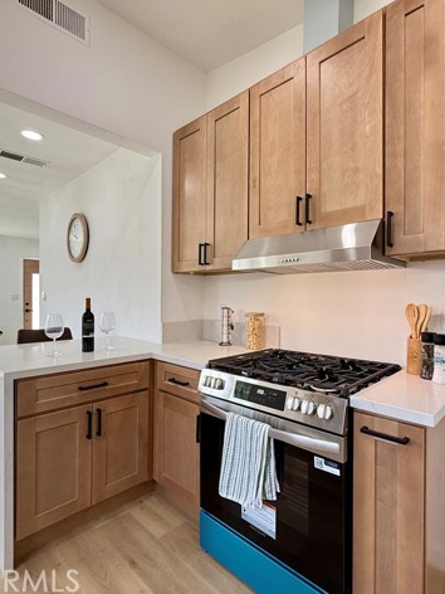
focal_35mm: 19
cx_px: 239
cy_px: 297
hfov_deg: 68.6
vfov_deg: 84.7
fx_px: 326
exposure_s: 1/120
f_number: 2.2
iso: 125
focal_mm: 2.22
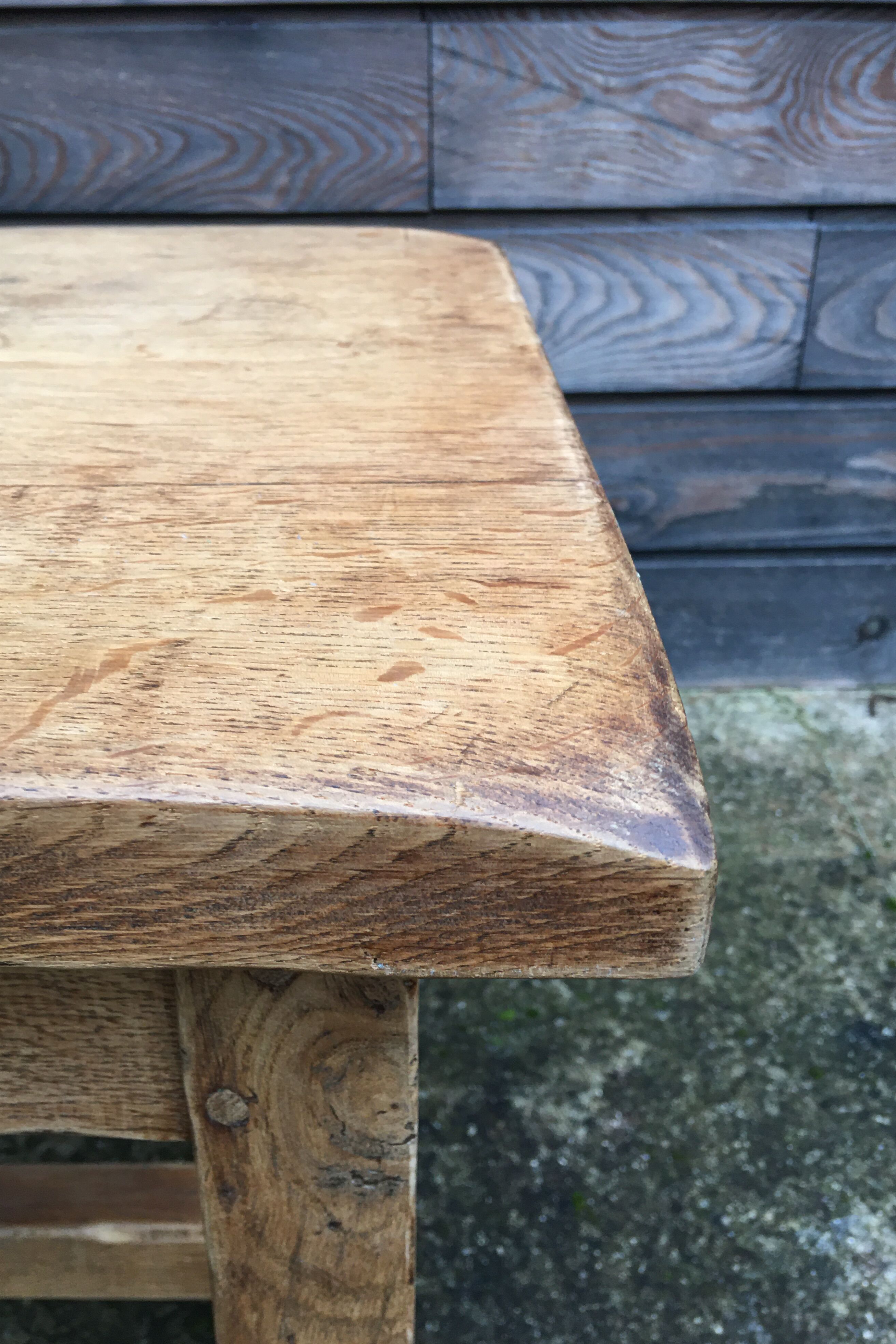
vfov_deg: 60.3
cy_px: 664
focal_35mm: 31
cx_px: 413
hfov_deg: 42.3
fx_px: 1157
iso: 40
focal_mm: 4.15
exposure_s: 1/17
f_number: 2.2
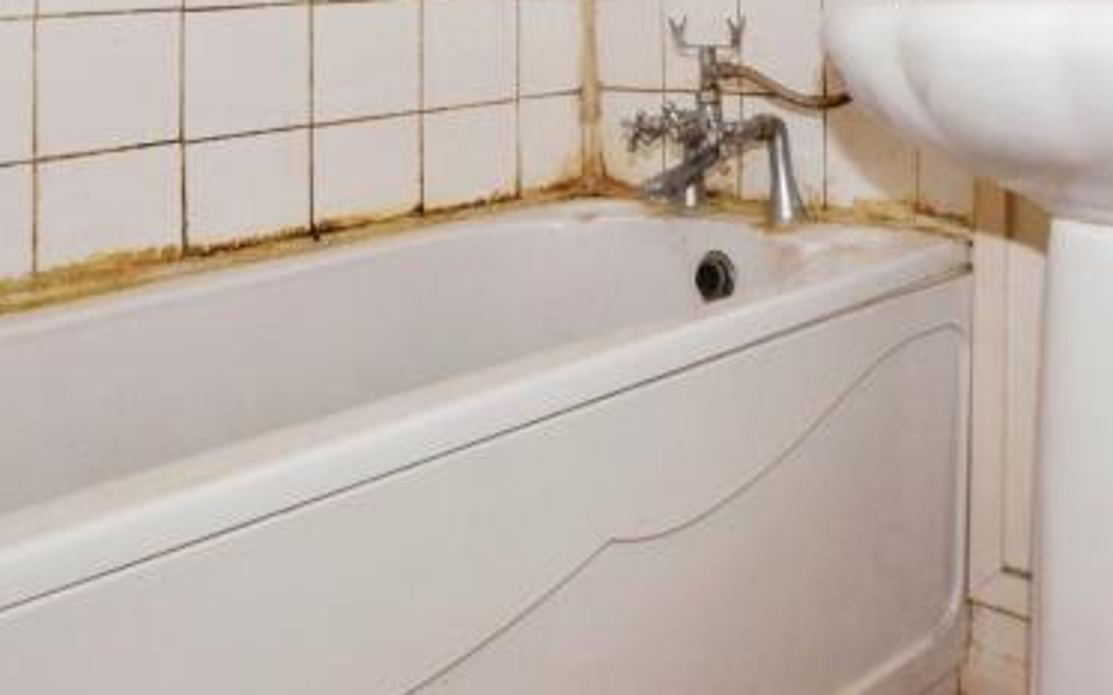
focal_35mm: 42
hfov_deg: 44.7
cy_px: -94
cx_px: 901
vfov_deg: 27.6
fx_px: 1274
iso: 1000
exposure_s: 1/60
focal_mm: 10
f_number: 9
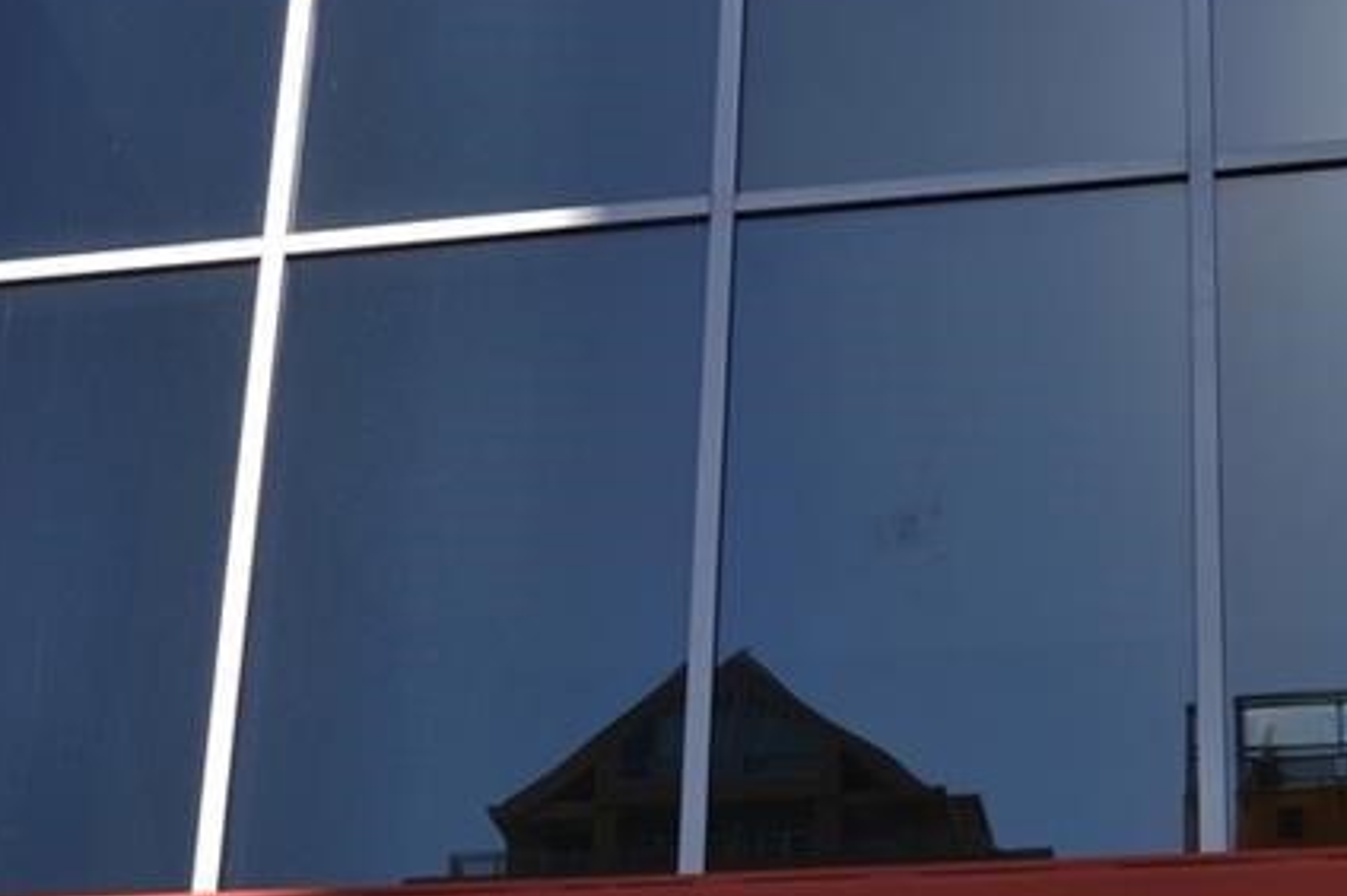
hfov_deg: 23.3
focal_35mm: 87
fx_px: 3253
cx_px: 489
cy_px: 988
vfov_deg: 15.3
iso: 100
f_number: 8
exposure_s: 1/200
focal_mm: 24
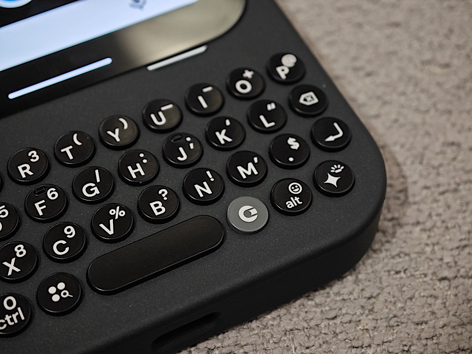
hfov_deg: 26.0
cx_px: 236
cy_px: 177
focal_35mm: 75
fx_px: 1023
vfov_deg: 19.6
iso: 800
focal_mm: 10
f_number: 2
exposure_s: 1/33.3
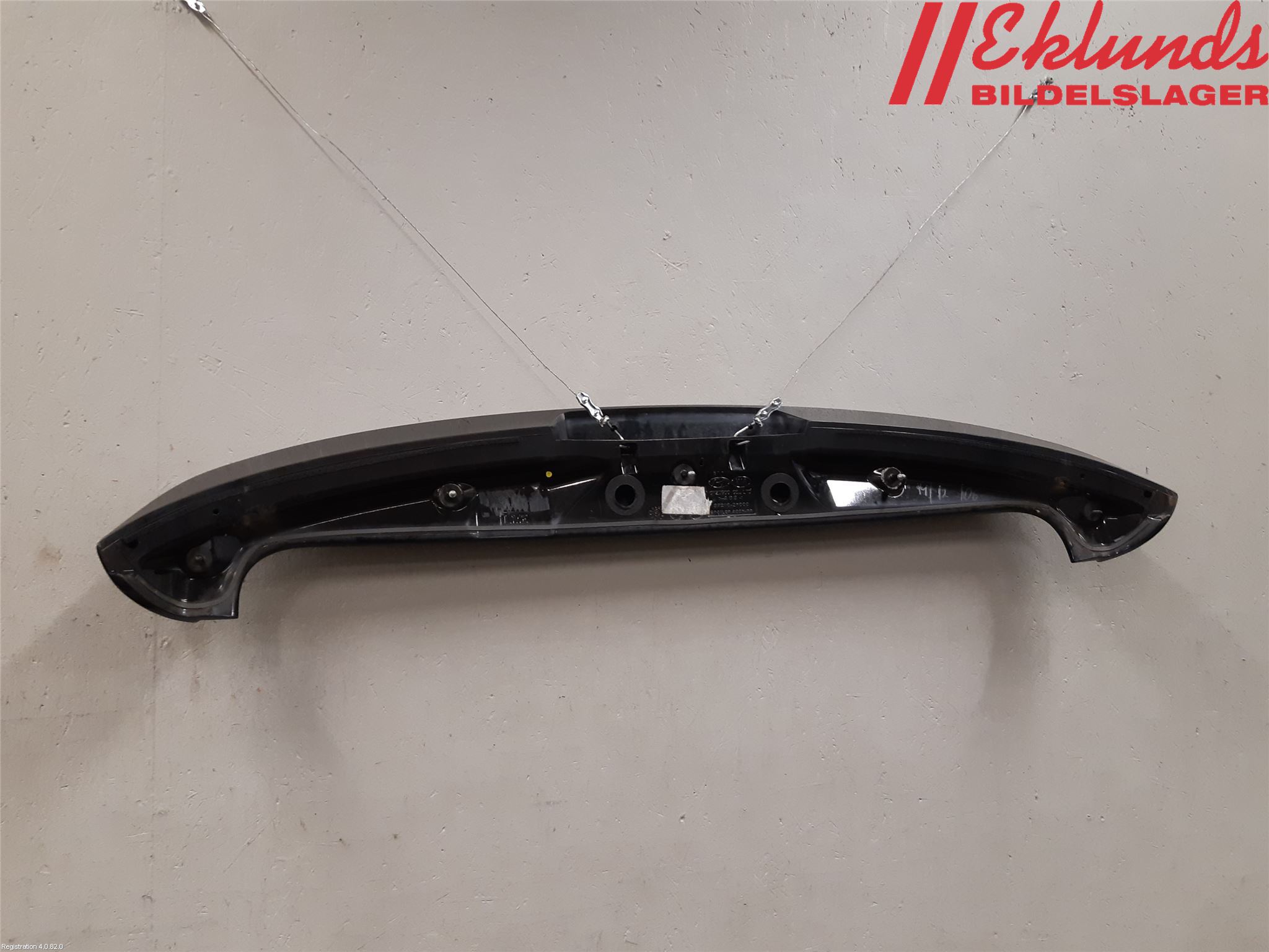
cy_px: 476
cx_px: 634
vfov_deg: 53.1
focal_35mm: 26
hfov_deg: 67.3
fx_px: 953
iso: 160
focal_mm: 3.93
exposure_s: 1/50
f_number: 1.7
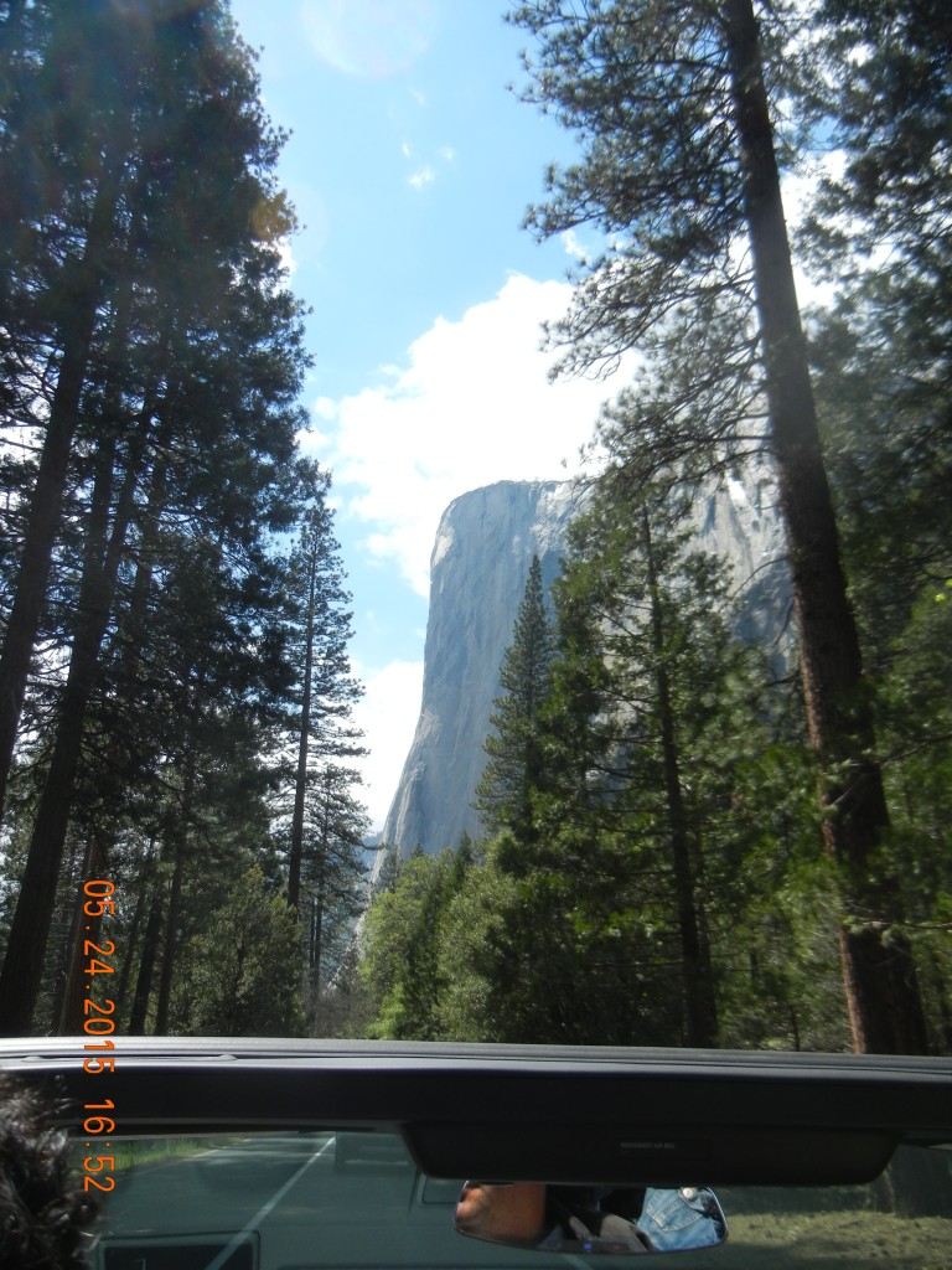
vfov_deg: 60.0
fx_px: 1100
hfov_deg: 46.8
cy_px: 635
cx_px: 476
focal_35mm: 30
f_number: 7
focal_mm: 5.4
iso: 160
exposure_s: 1/284
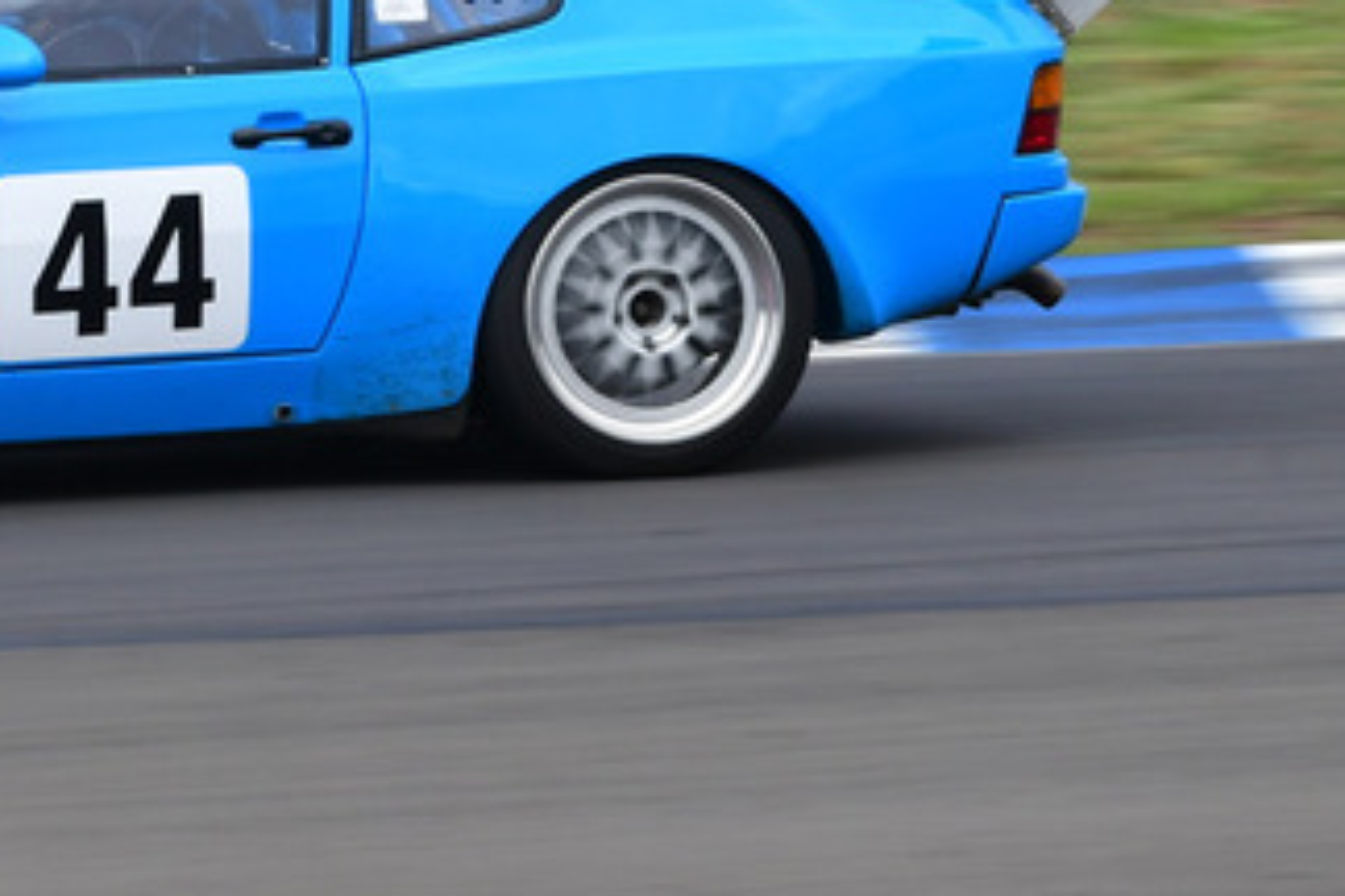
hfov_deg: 2.8
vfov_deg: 1.9
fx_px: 27645
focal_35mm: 740
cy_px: 232
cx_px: -108
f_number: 11
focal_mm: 200
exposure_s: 1/250
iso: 320
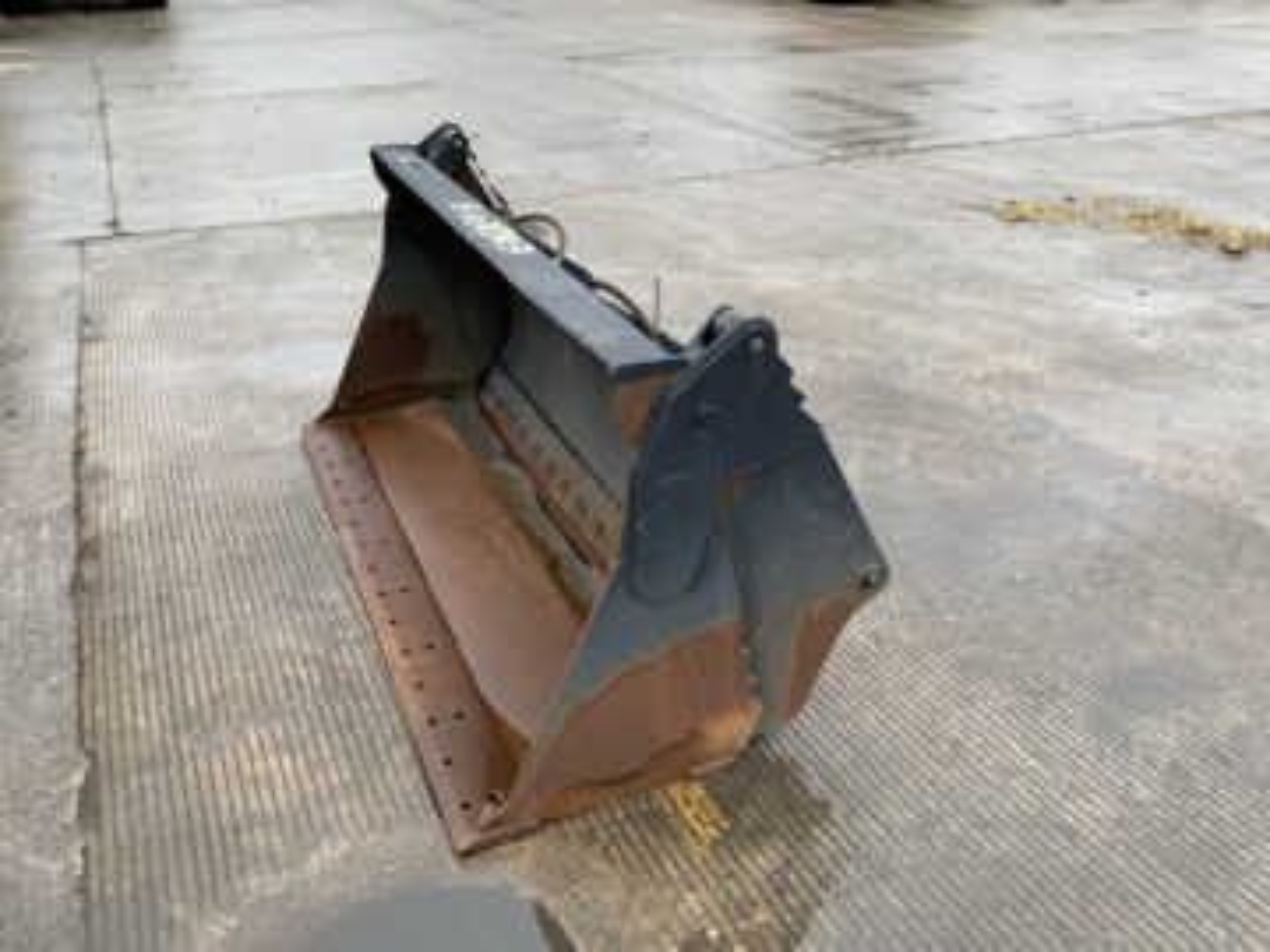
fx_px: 1064
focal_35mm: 29
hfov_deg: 61.7
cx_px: 635
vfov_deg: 48.2
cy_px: 476
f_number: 1.8
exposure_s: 1/482
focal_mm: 3
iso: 16
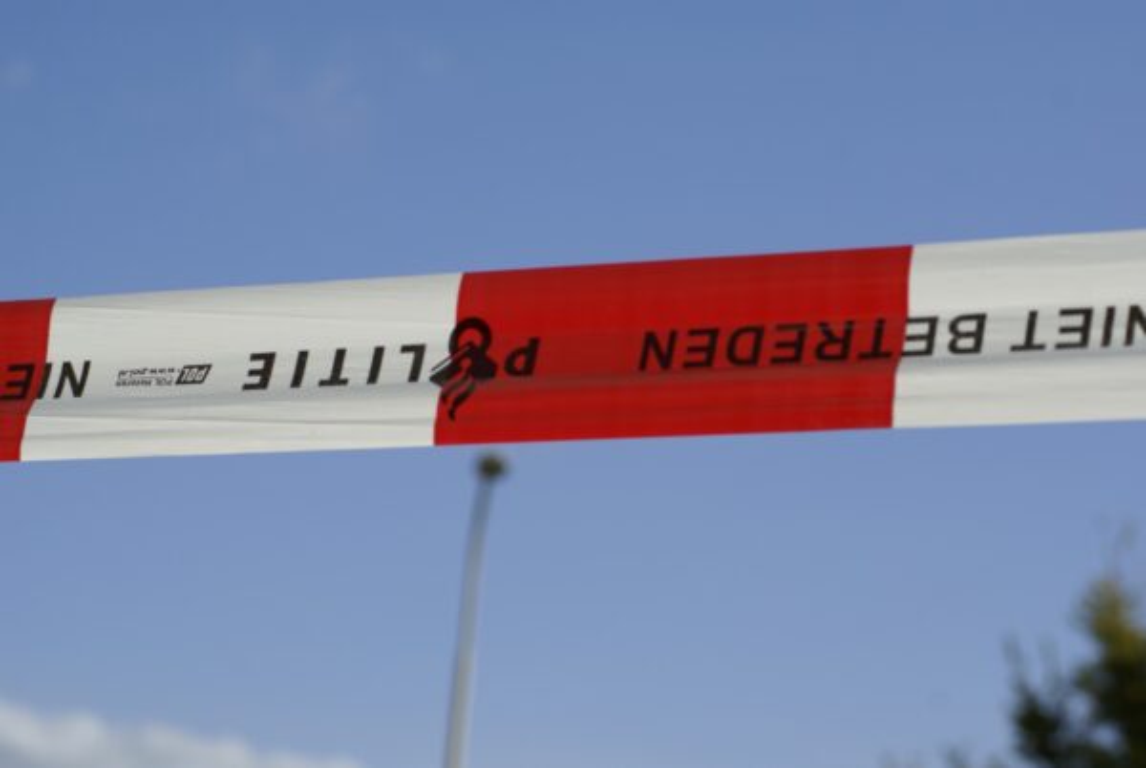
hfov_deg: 19.4
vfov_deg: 13.1
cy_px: 384
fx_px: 3347
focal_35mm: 105
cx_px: 573
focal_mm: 70
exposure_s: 1/500
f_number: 8
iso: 100
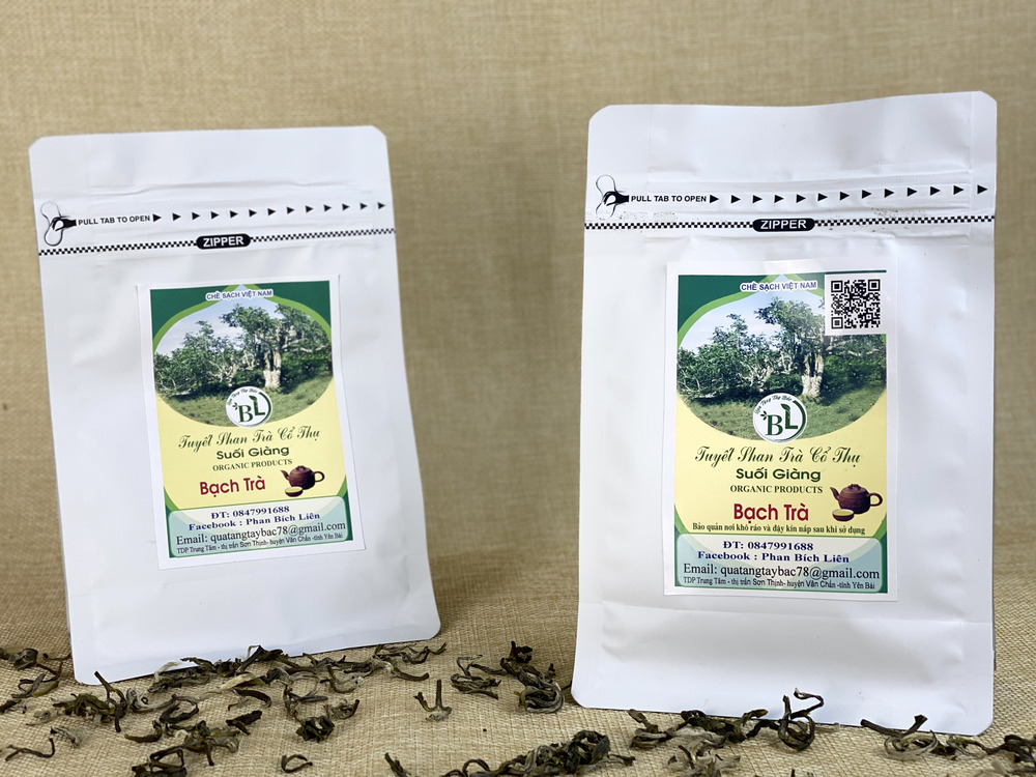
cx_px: 518
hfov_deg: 36.8
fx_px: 1556
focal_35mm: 52
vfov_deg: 28.0
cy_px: 388
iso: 32
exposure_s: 1/100
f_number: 2
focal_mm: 6
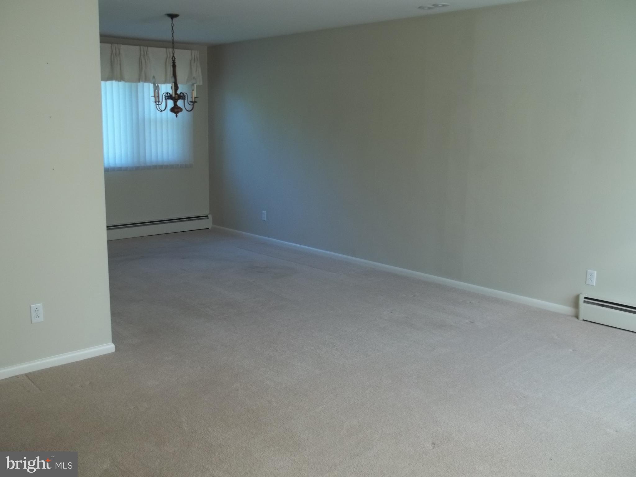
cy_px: 238
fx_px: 606
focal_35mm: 33
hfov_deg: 55.4
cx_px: 318
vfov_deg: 42.9
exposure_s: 1/40
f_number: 3.3
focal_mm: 5.9
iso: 64
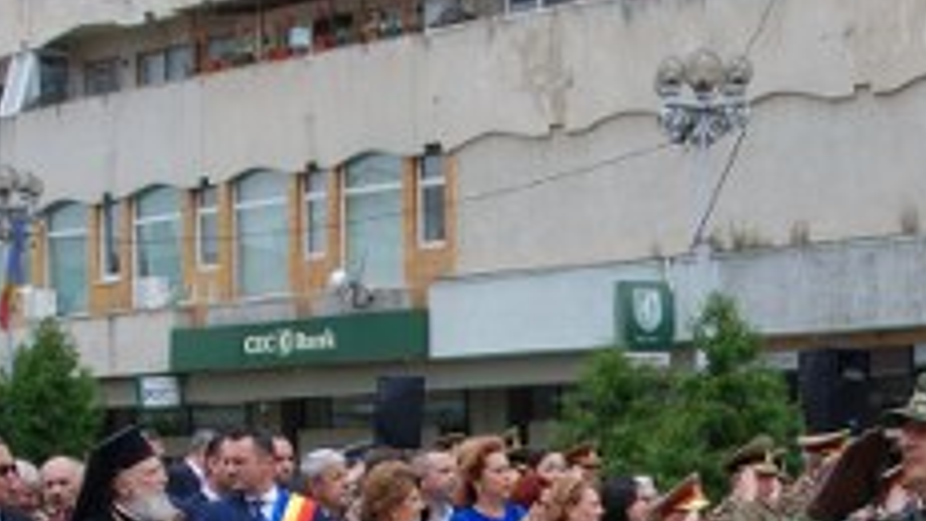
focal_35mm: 98
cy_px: 717
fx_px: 2407
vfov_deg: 11.9
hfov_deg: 21.5
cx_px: 722
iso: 100
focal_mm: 18
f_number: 6.3
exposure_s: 1/160
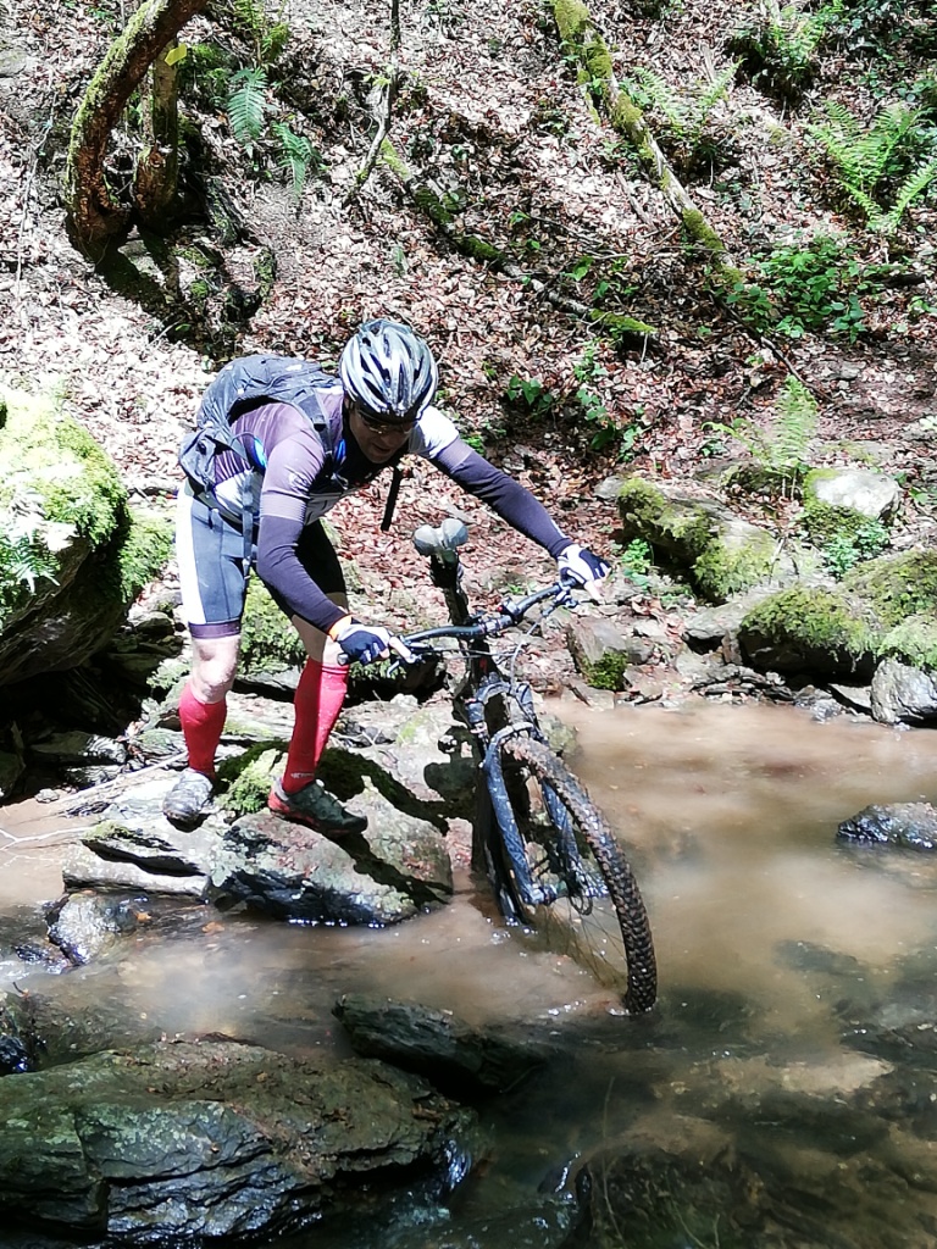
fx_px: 1949
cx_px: 468
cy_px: 624
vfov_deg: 35.5
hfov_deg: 27.0
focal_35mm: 54
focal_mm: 3.81
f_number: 2.2
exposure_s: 1/108
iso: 50
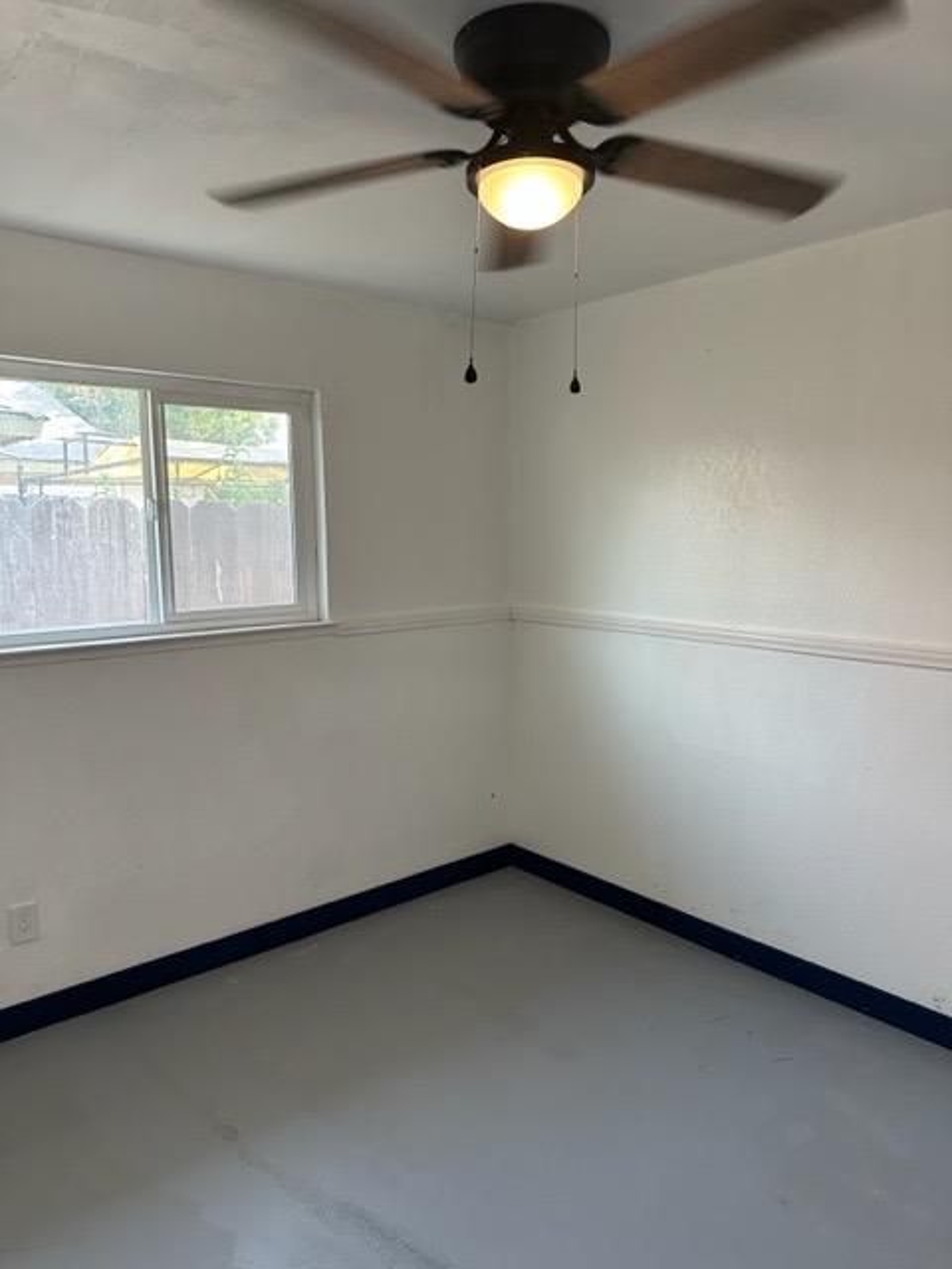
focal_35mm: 24
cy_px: 634
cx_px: 476
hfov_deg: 56.8
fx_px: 880
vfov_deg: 71.6
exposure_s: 1/120
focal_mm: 6.86
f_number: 1.78
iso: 200
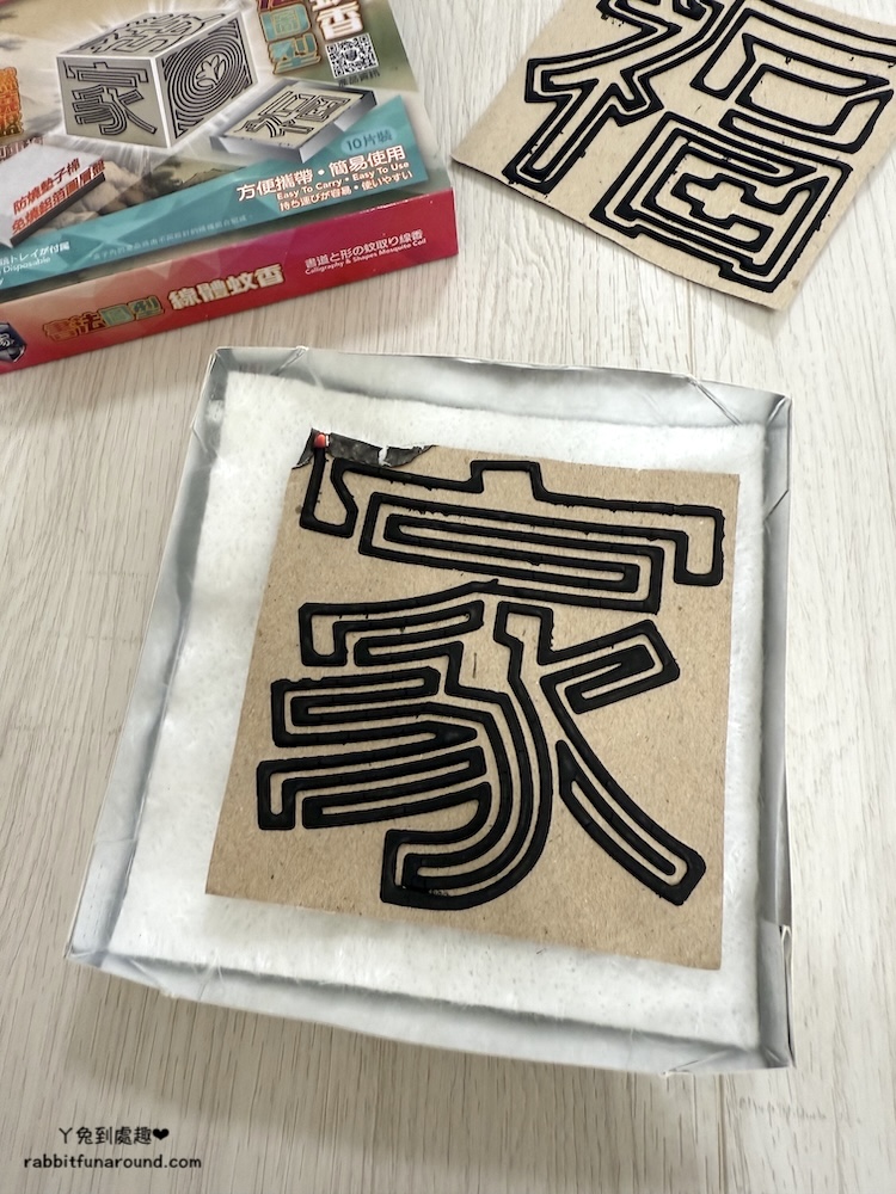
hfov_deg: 56.8
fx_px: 828
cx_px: 448
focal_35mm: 24
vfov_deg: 71.6
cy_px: 597
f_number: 2.2
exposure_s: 1/60
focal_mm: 2.22
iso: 250
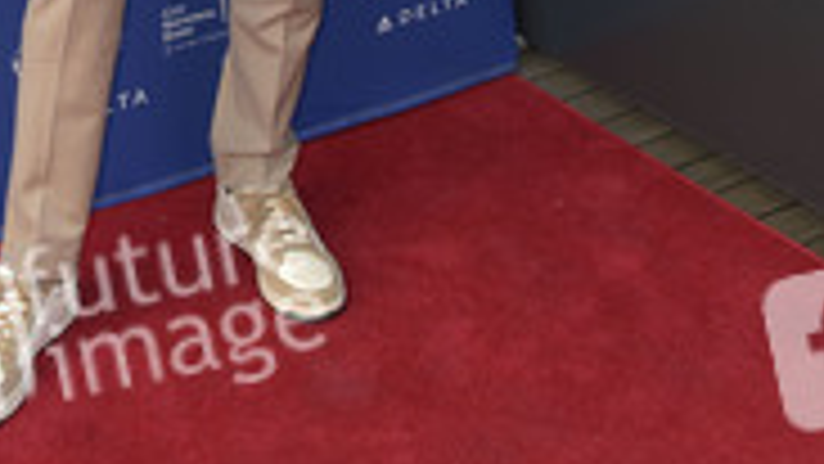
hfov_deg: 26.9
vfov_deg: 13.9
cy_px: -351
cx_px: 227
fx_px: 1704
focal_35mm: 78
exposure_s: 1/250
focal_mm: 34
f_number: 8
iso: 250
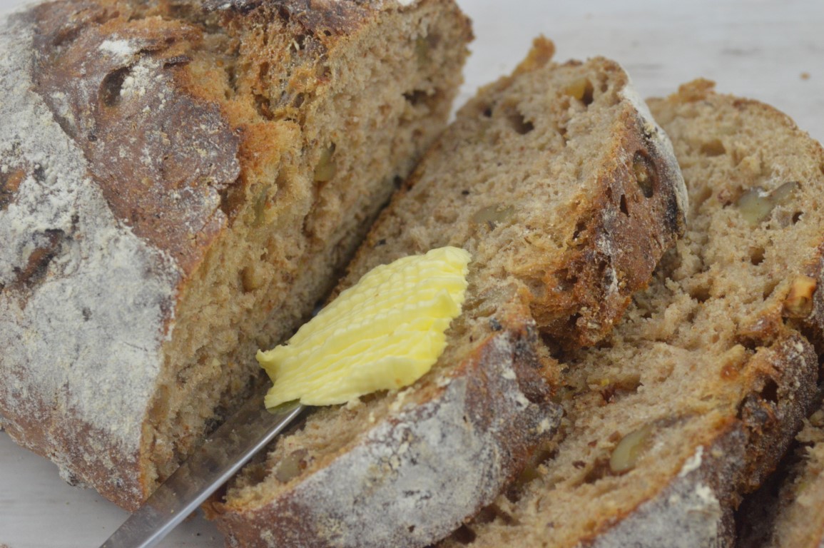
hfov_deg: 26.0
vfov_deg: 17.5
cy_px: 274
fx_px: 1784
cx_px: 412
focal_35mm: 78
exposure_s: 1/60
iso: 1600
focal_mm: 52
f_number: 9
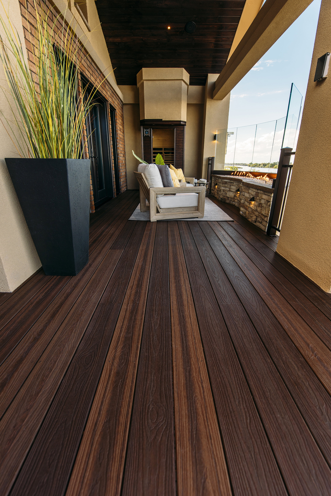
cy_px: 248
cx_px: 166
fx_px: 193
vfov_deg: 104.2
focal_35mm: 14
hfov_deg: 81.3
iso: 100
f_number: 4.5
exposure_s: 1/200
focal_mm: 14
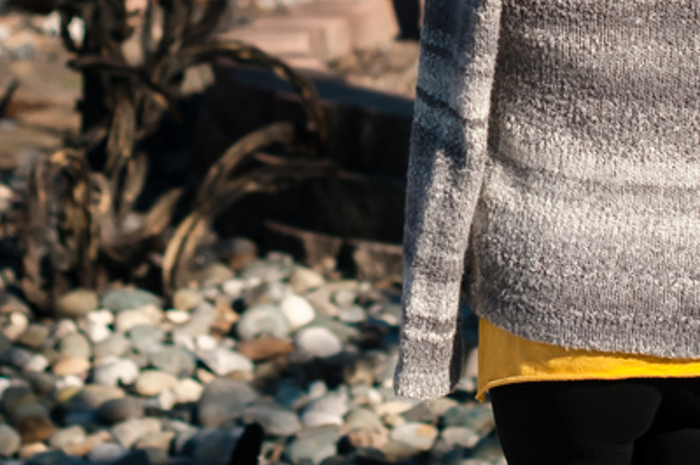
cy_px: -127
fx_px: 3050
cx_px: 304
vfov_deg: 8.6
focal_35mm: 157
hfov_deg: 13.1
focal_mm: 50
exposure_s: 1/5000
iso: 200
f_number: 2.8
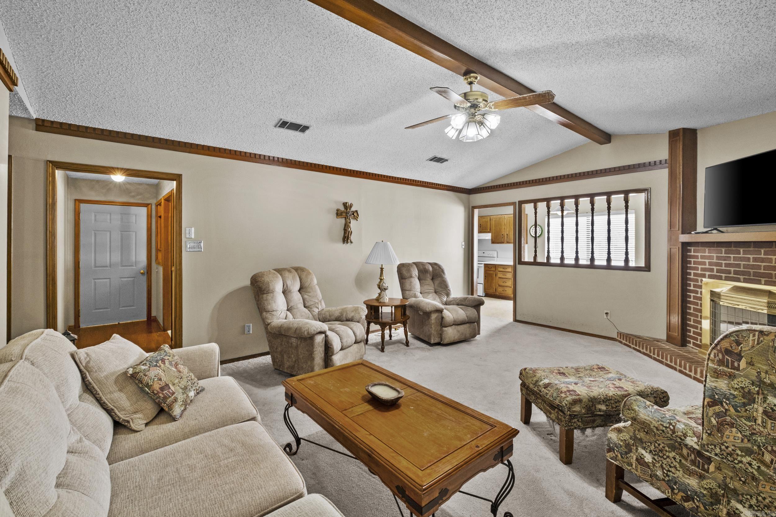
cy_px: 258
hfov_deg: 100.4
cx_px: 388
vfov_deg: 77.3
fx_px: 323
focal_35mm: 15
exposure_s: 1/3
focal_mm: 10
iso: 400
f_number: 7.1
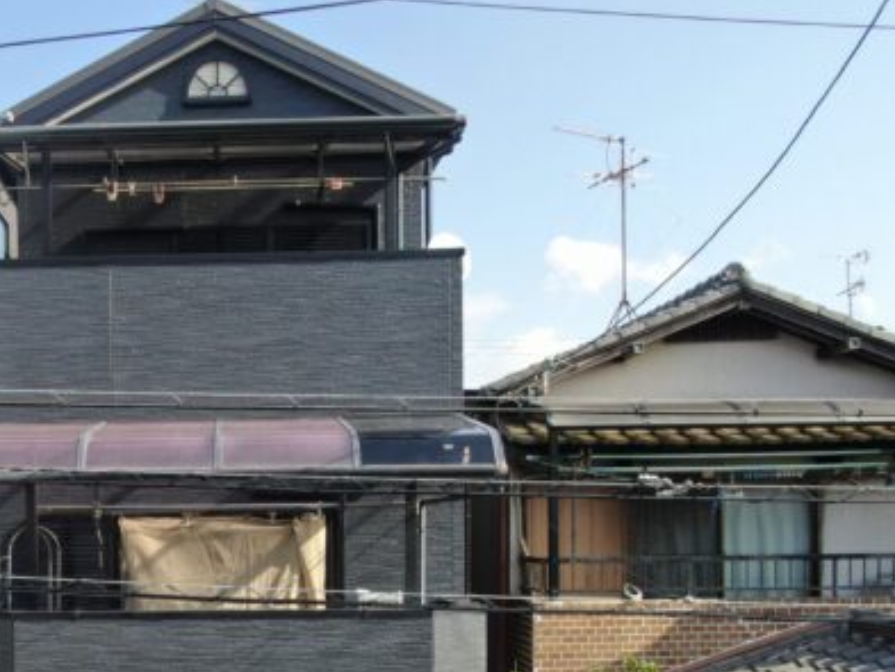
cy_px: 567
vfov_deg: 31.7
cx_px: 162
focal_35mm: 44
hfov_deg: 40.9
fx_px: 1138
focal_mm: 4.39
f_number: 2.8
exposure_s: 1/640
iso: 100
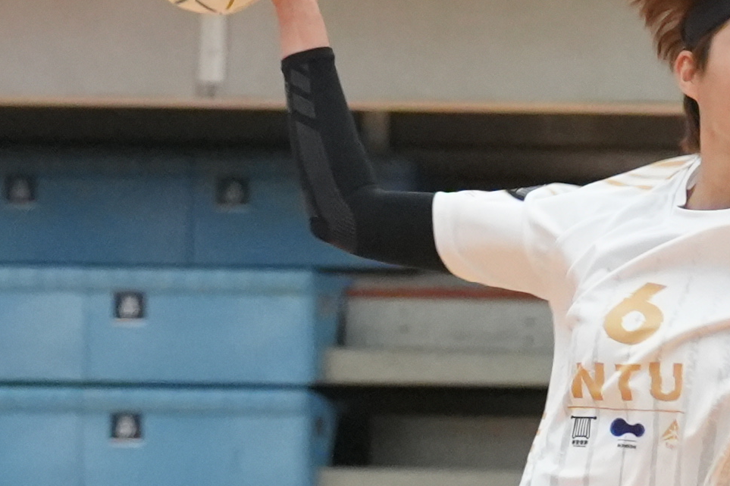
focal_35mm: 866
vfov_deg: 1.6
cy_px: 1002
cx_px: 726
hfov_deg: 2.4
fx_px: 17559
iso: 4000
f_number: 4.5
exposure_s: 1/400
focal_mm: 119
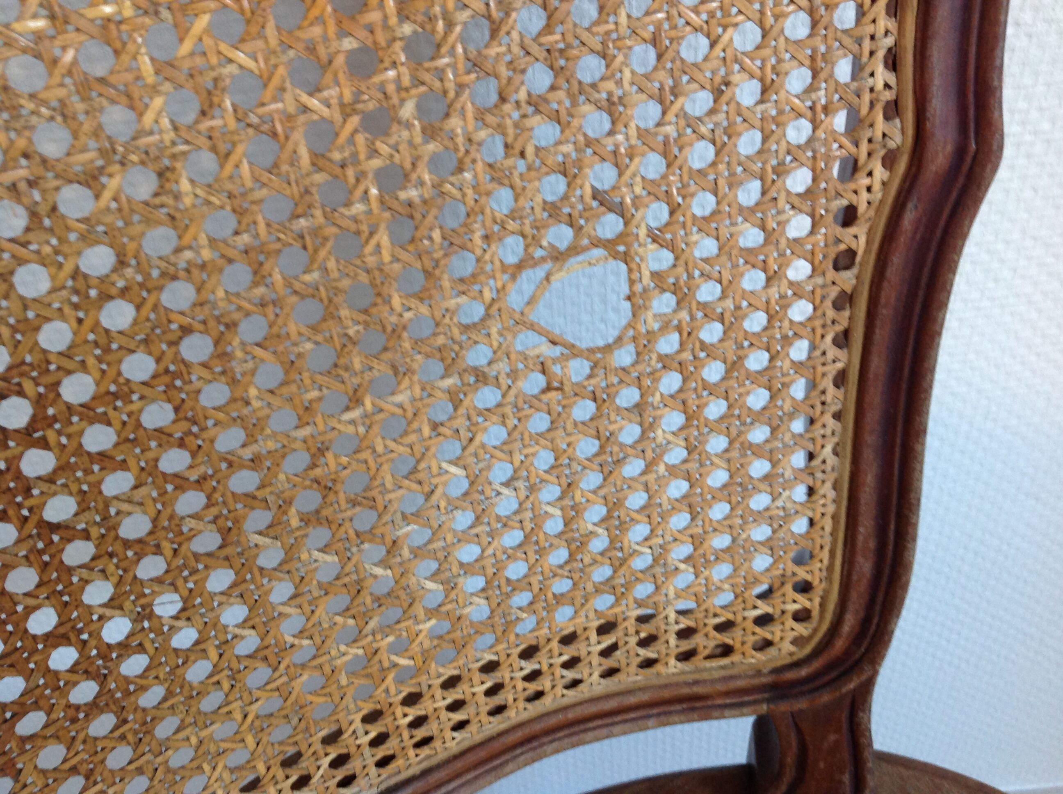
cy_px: 397
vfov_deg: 40.6
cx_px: 532
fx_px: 1073
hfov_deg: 52.7
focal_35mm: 35
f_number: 2.4
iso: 125
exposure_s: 1/15
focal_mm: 4.28
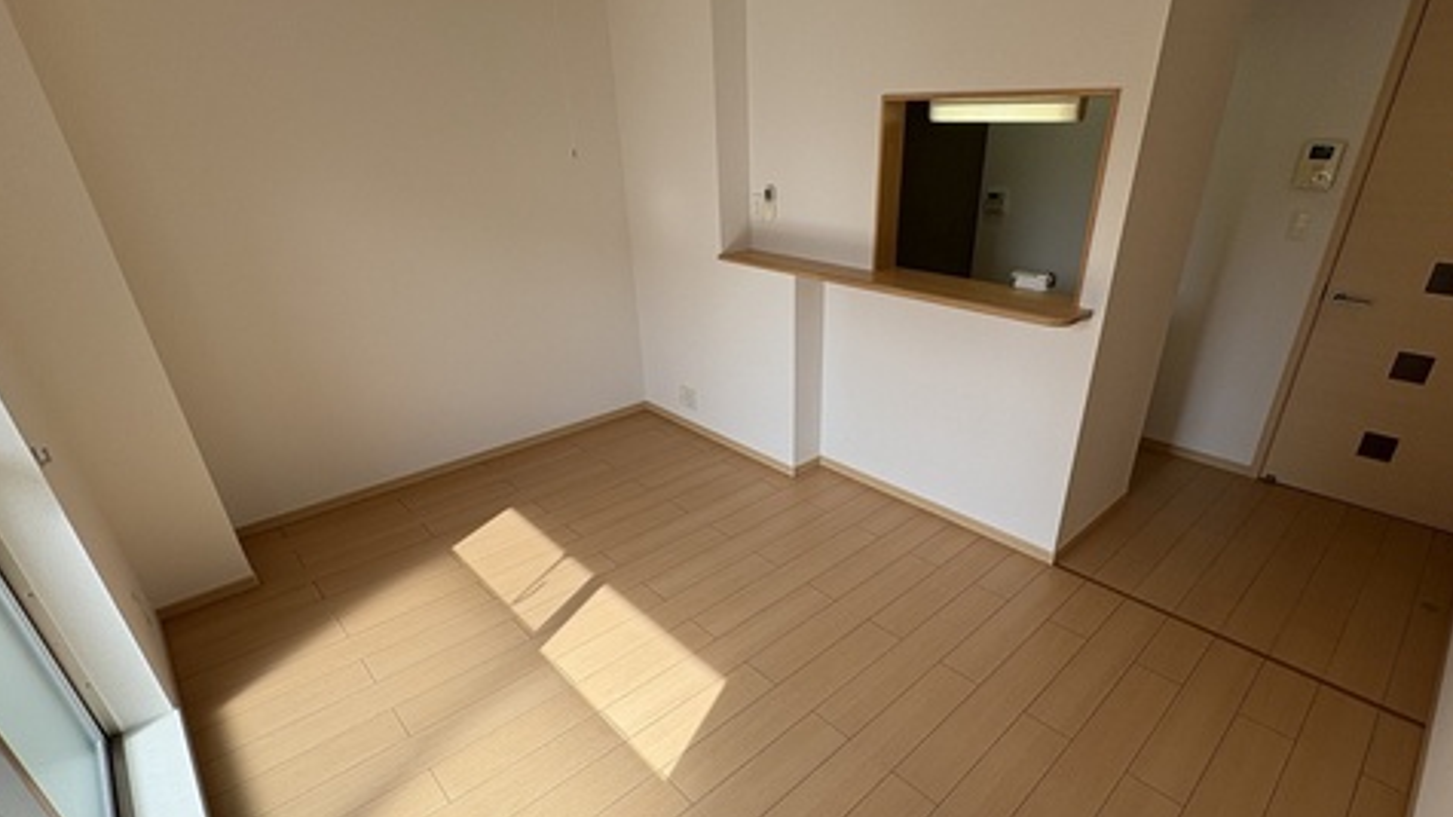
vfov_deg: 60.7
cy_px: 468
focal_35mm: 18
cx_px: 786
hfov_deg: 92.5
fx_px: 693
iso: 50
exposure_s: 1/368
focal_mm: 2.22
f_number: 2.2
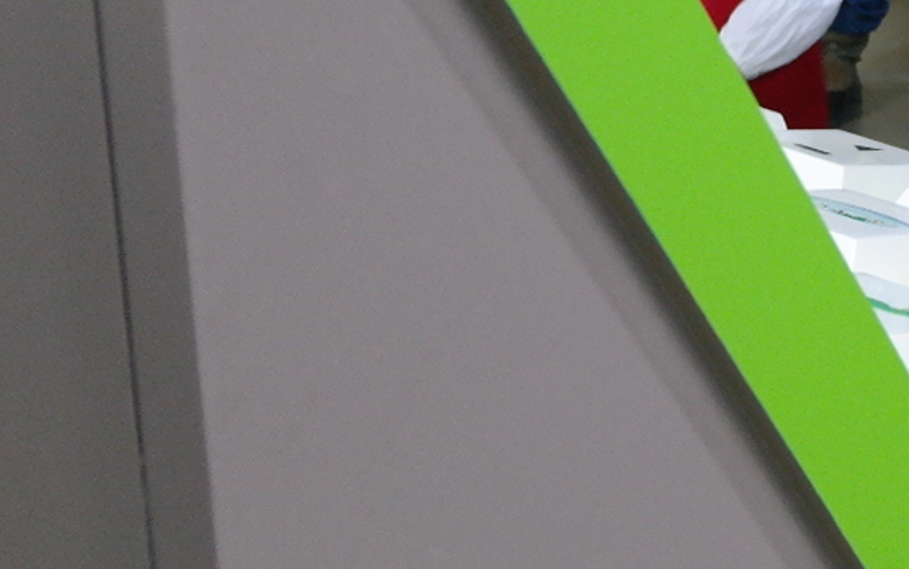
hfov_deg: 19.7
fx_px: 2354
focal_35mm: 95
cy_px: -95
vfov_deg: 13.4
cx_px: 1256
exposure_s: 1/40
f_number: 3.5
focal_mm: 20
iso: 800
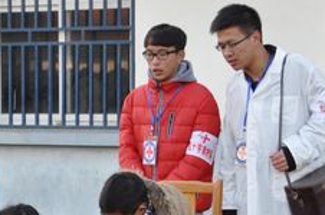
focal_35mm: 219
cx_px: 33
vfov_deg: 6.2
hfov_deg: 9.4
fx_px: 1977
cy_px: 202
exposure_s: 1/125
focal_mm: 55
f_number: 5.6
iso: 280
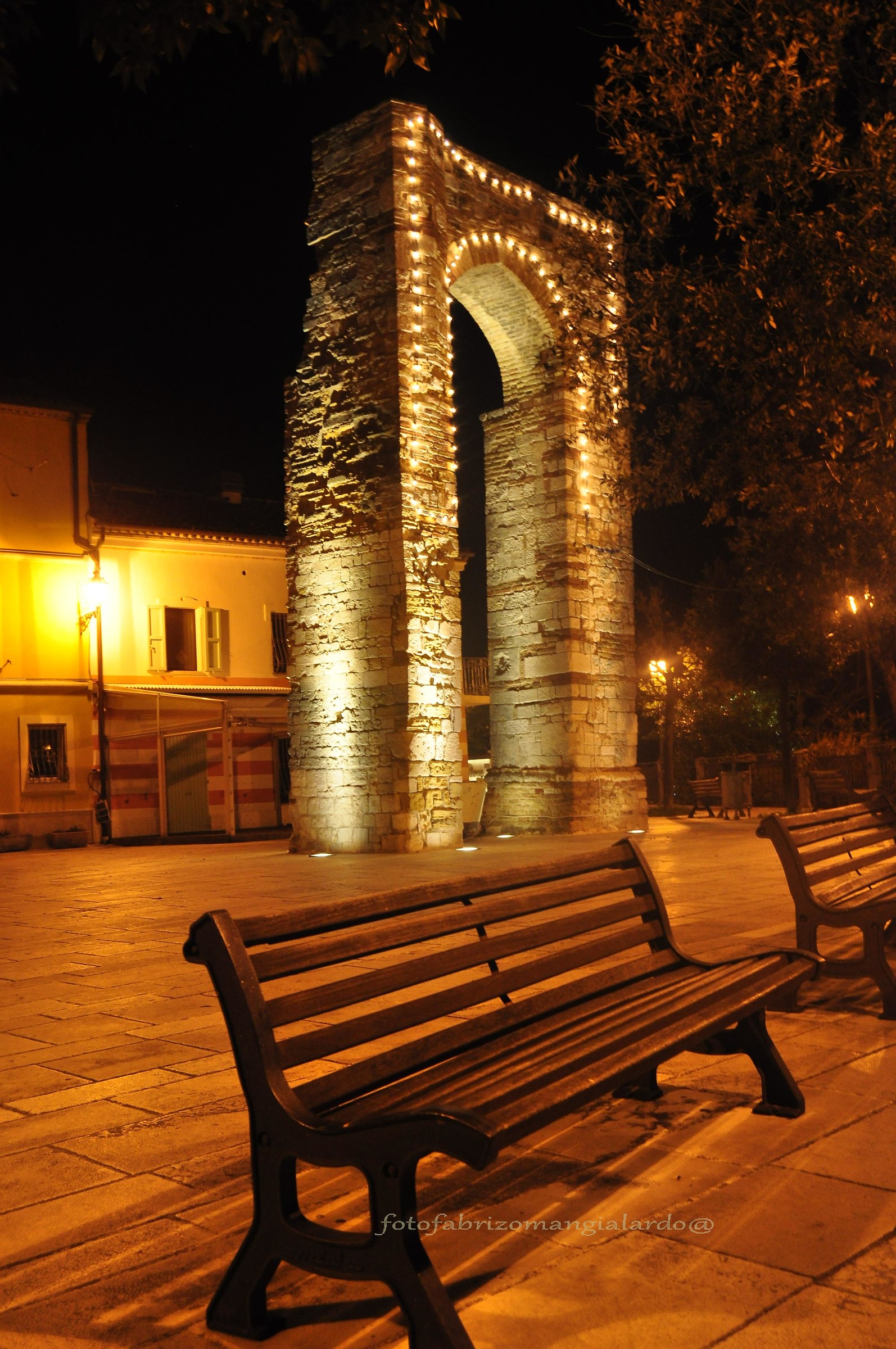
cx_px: 448
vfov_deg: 55.2
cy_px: 674
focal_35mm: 34
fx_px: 1291
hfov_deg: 38.3
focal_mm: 23
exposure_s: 1/5
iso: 800
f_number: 5
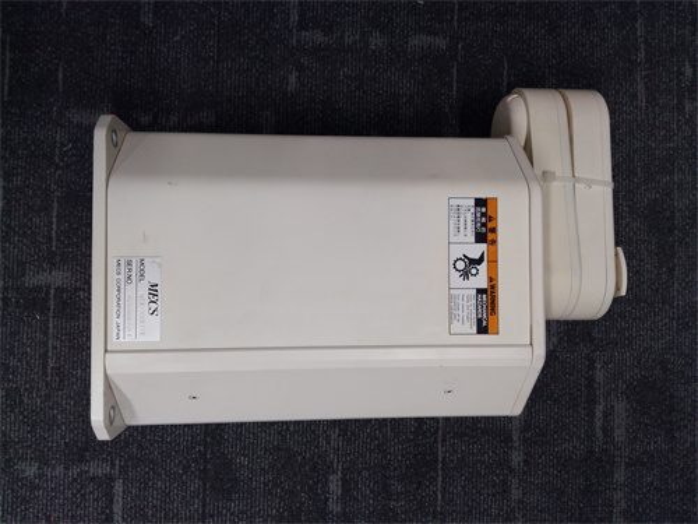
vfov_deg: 51.4
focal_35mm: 27
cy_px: 262
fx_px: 544
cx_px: 349
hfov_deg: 65.3
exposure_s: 1/33
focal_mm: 3.79
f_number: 2
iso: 167
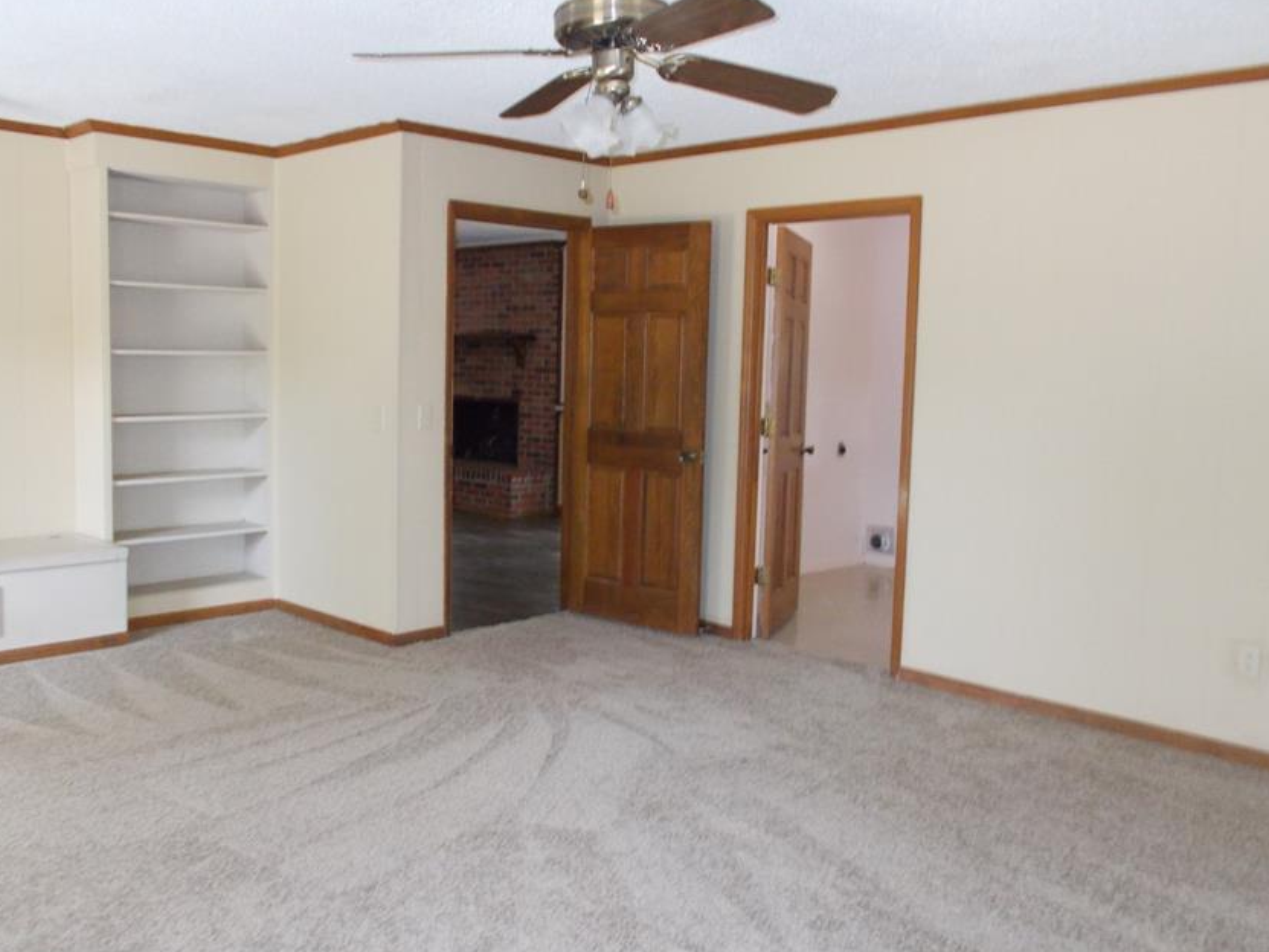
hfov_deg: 56.8
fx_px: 1173
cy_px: 455
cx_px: 599
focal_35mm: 32
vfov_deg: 44.1
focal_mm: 4.6
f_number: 3.2
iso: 280
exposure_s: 1/25
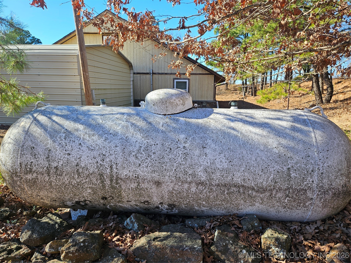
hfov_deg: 73.9
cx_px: 176
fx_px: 233
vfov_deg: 58.9
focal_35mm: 23
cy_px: 132
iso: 25
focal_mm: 5.4
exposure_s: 1/583
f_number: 1.8
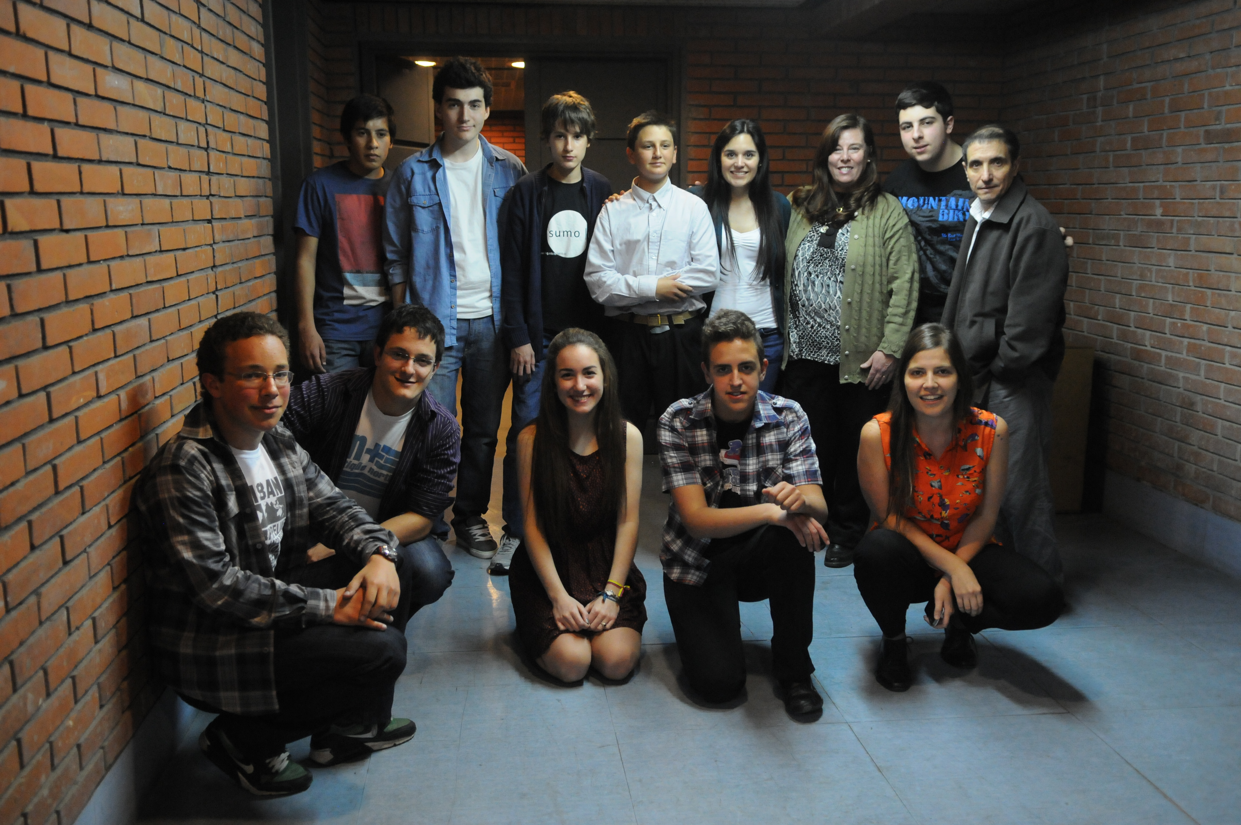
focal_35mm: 34
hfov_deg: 55.2
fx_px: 1188
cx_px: 620
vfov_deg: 38.3
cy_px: 412
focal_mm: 23
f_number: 2.8
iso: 1600
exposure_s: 1/80
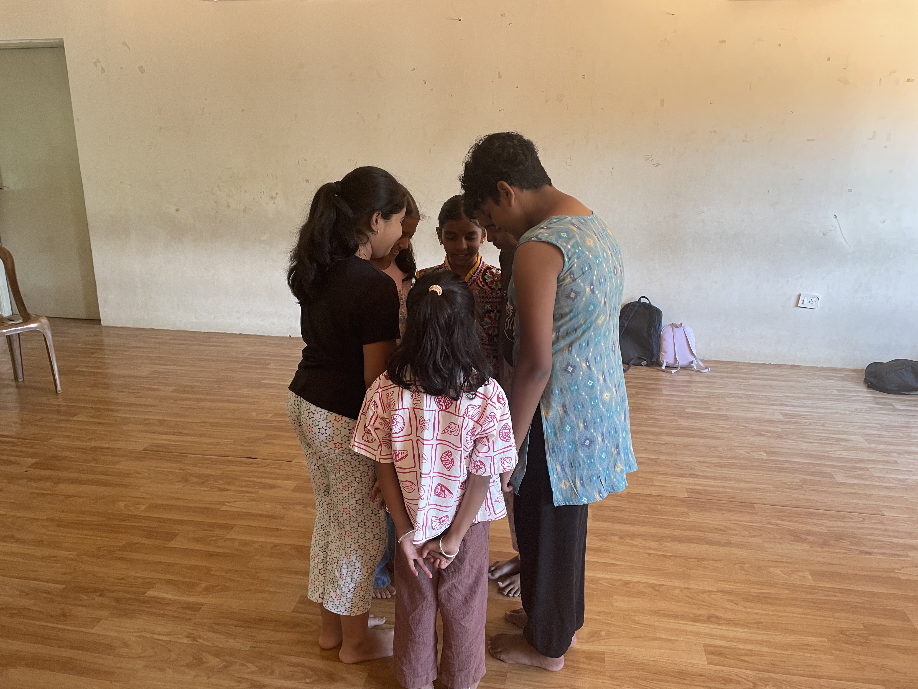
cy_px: 344
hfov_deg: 67.3
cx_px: 459
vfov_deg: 53.1
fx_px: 690
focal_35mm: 26
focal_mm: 4.2
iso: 125
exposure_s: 1/72
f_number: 1.6
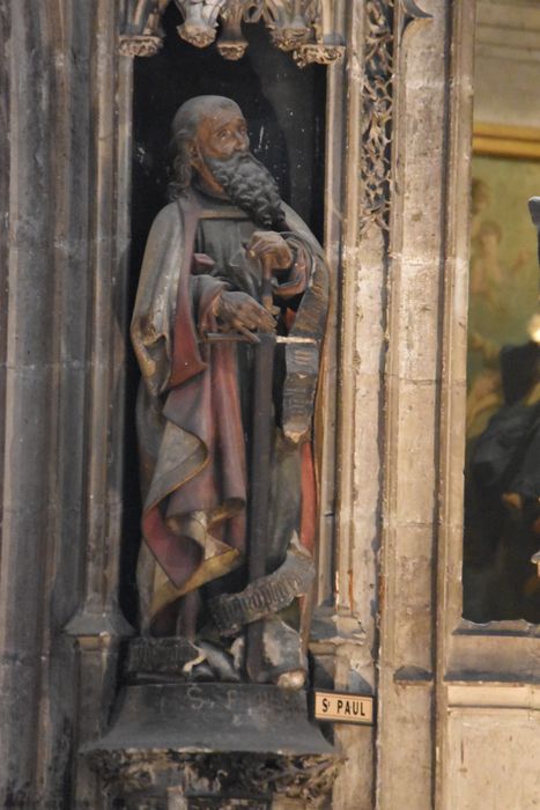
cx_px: 270
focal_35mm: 248
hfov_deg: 5.6
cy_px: 405
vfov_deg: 8.3
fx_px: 5566
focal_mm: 165
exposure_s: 1/30
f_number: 5.3
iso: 12800
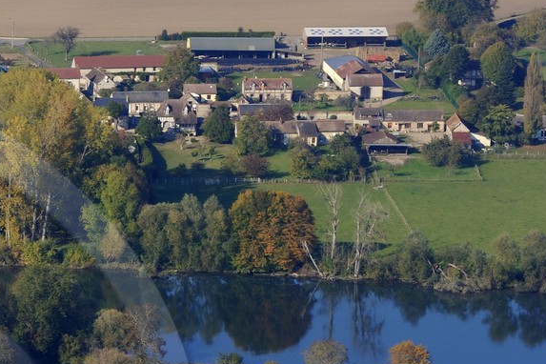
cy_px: 479
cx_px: -190
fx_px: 5080
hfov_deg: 6.1
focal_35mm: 335
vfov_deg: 4.1
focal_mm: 120
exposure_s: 1/800
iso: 400
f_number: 8
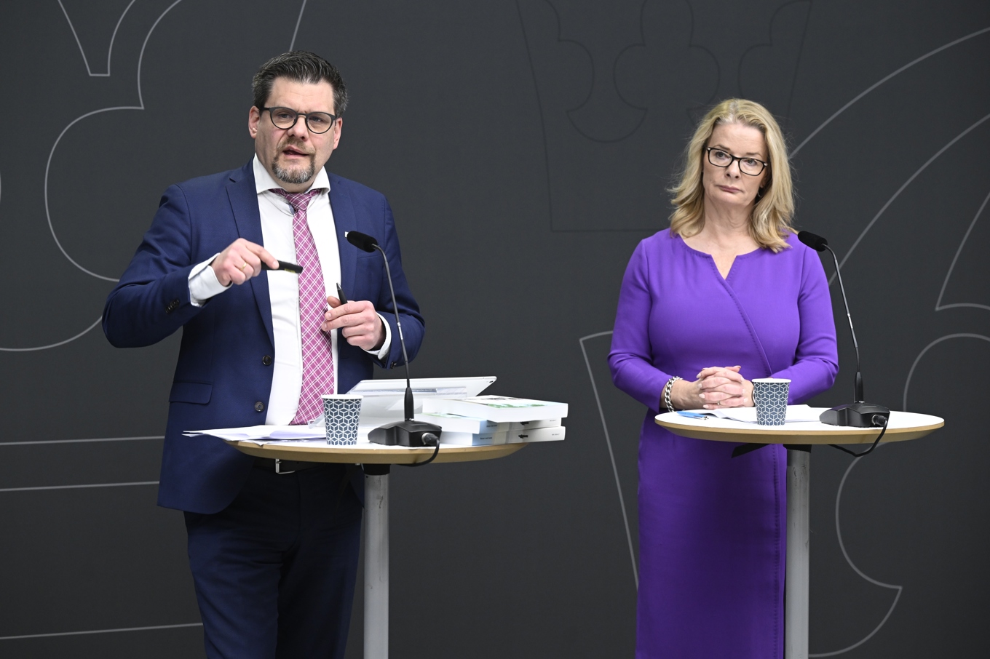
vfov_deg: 11.9
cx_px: 495
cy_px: 330
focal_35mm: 115
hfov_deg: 17.8
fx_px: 3162
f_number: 4.5
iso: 2000
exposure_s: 1/250
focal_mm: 115
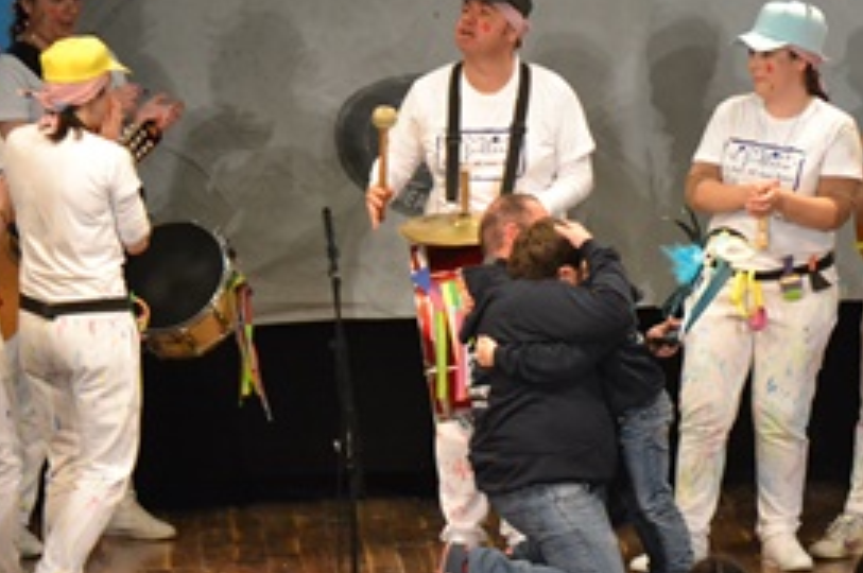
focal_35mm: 337
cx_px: 624
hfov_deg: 6.1
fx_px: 8065
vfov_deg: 4.1
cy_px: 274
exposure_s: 1/160
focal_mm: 135
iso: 3200
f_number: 5
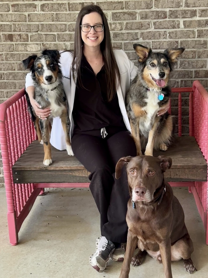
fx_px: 385
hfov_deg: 30.3
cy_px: 139
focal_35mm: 48
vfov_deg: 39.7
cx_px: 104
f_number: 1.78
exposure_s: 1/115
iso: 80
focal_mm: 6.86
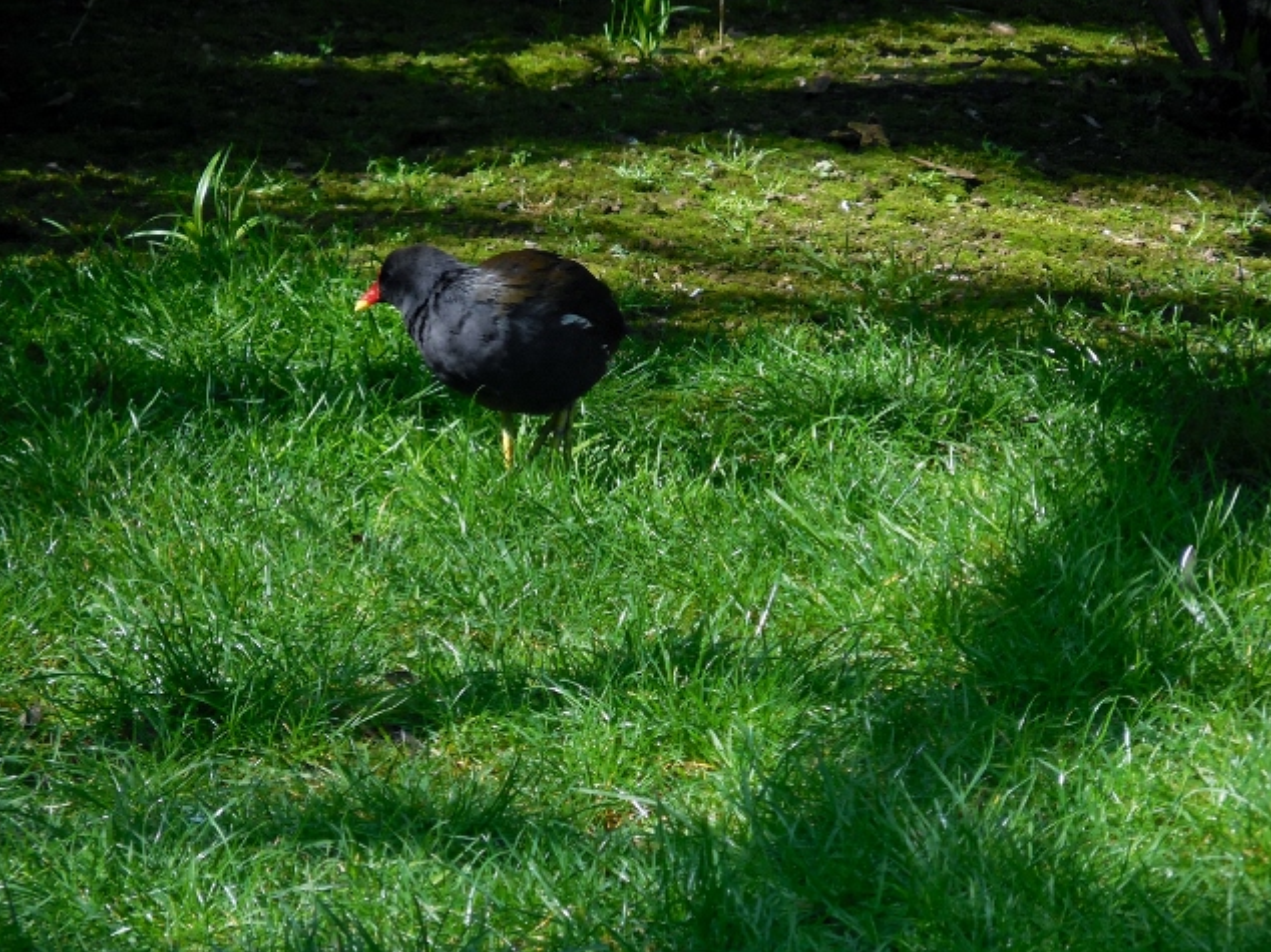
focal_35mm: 303
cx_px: 638
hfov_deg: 6.5
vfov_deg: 4.9
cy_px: 479
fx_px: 11121
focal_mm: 54
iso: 400
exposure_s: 1/250
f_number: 6.3
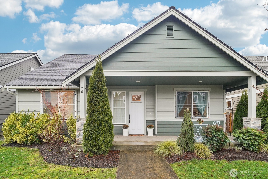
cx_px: 134
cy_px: 90
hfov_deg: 96.7
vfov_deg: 73.7
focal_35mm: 16
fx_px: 119
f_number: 8
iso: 1600
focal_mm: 16
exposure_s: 1/25
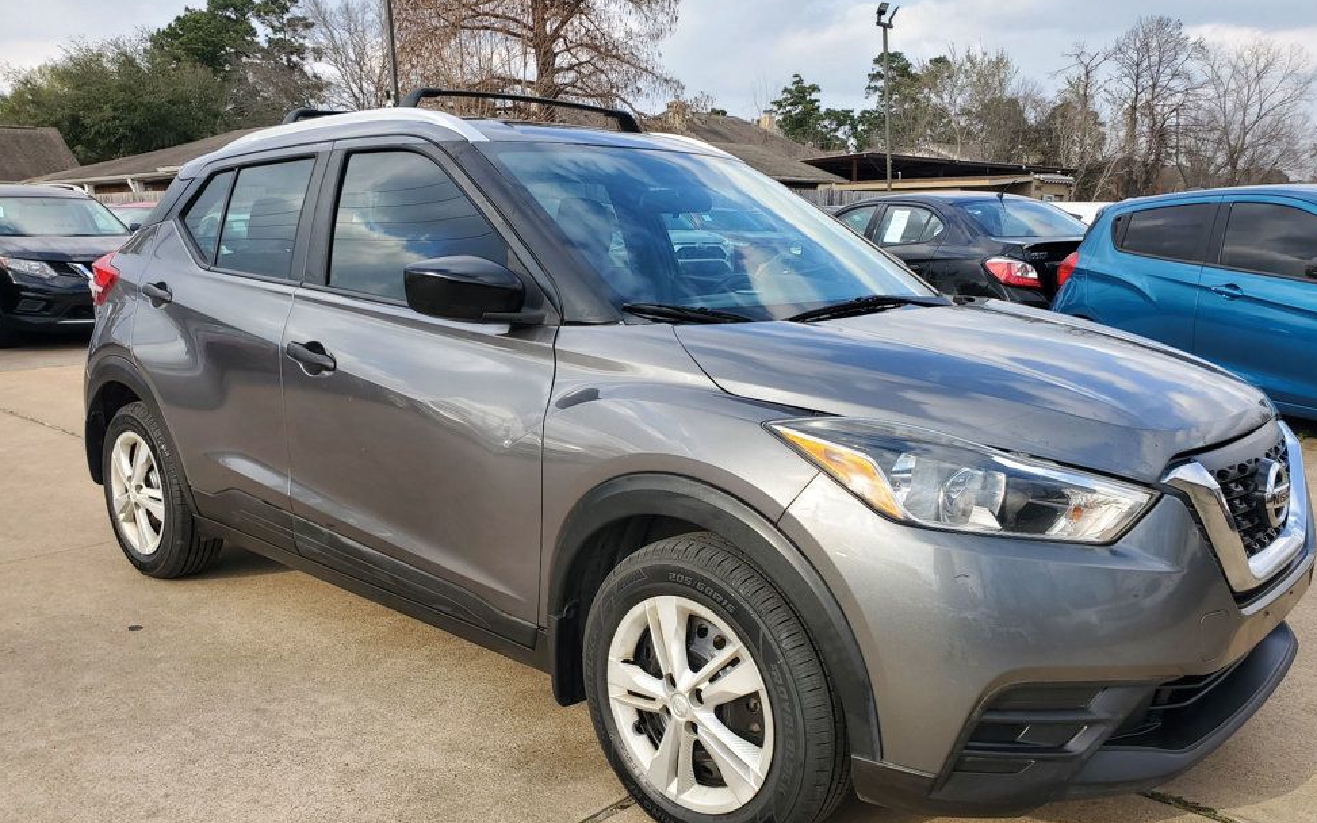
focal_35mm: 29
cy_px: 501
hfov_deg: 64.6
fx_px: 1041
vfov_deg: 42.9
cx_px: 686
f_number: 2.4
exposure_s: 1/419
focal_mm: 4.3
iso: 50
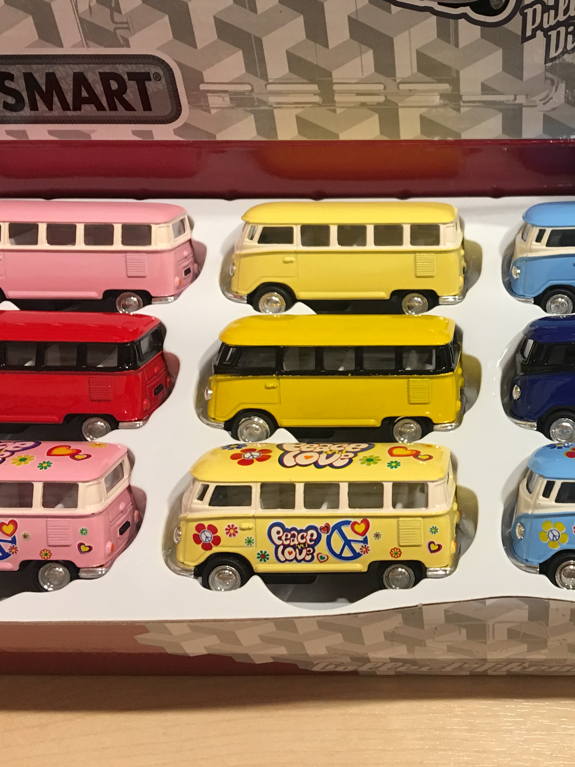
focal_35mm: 48
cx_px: 507
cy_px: 301
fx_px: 1063
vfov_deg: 39.5
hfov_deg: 29.2
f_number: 2.2
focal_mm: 4.15
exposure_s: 1/17
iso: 64
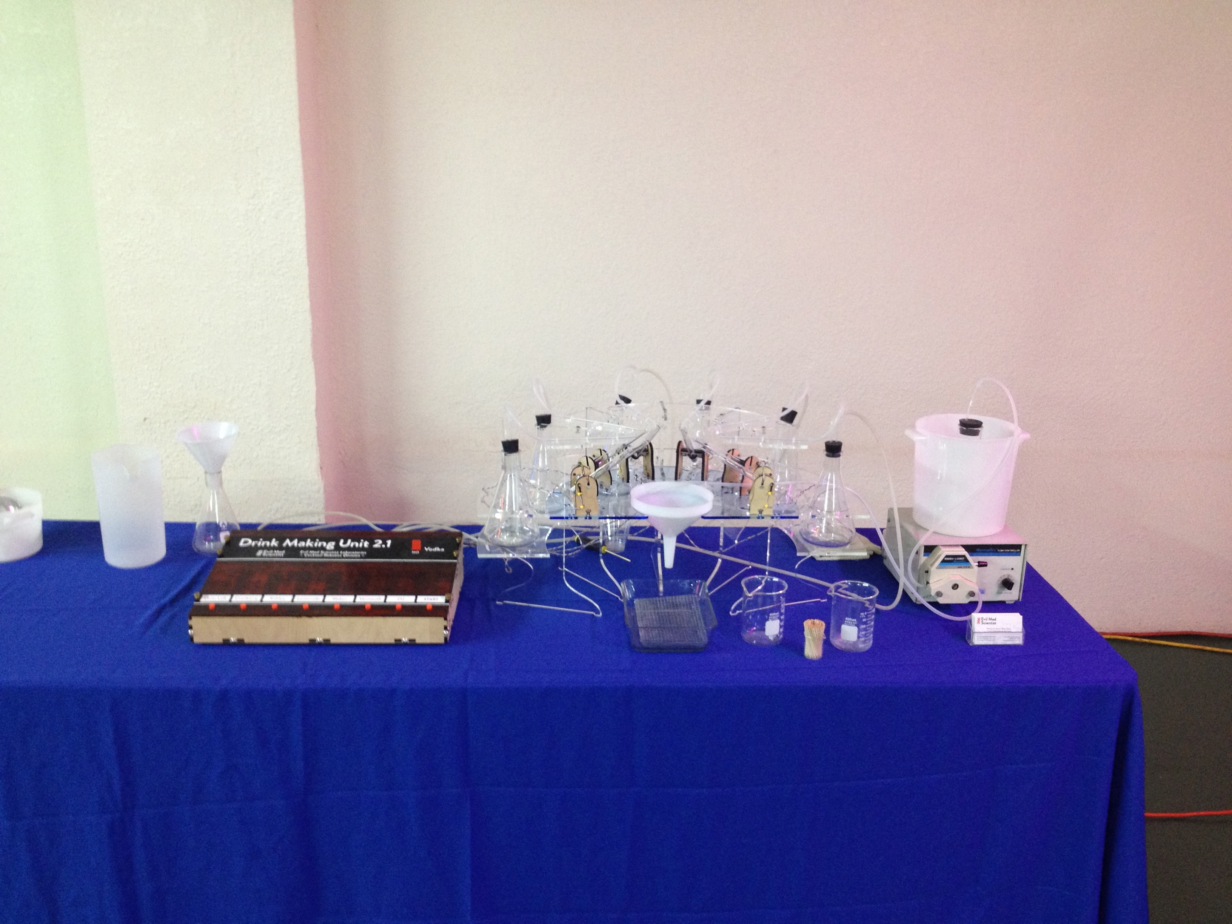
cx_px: 616
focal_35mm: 35
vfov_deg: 40.7
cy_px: 462
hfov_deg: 52.6
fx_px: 1246
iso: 160
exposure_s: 1/20
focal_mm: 4.28
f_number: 2.4
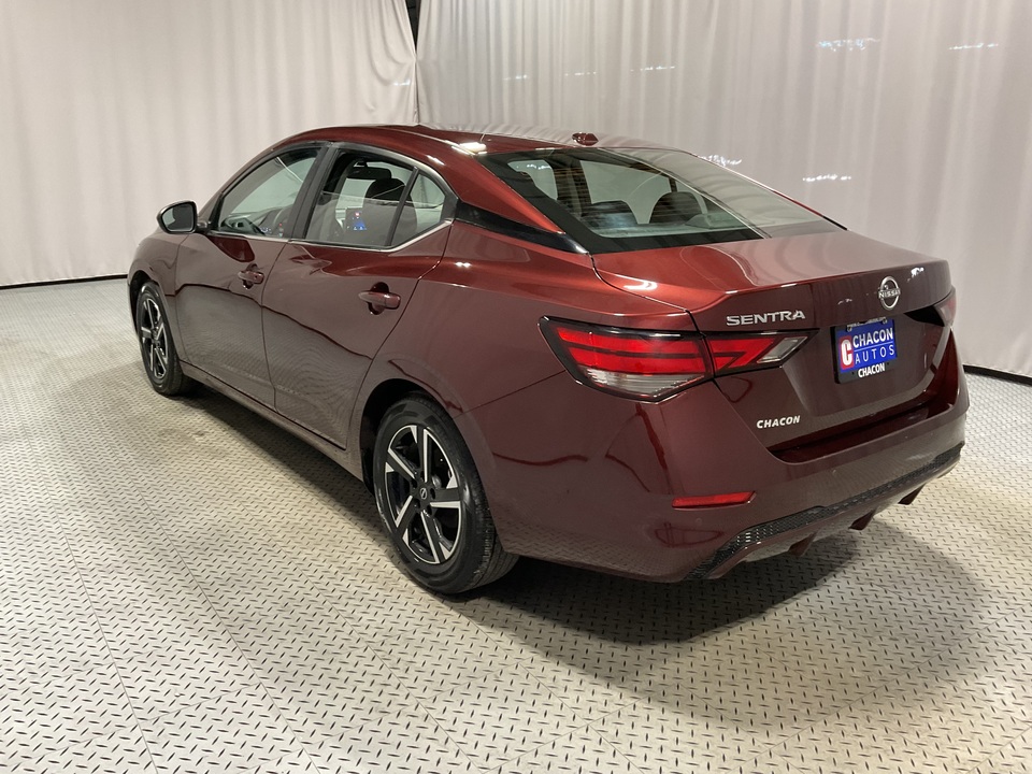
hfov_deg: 61.7
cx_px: 516
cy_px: 387
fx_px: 865
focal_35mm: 29
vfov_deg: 48.2
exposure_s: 1/60
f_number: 1.8
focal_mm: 3
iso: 100
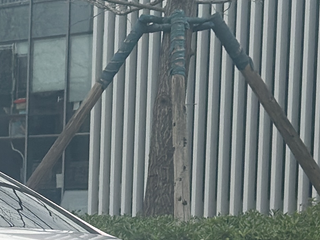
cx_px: -297
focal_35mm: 209
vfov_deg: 7.0
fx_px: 1933
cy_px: 361
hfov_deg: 9.0
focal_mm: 6.86
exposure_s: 1/2890
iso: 100
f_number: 1.78
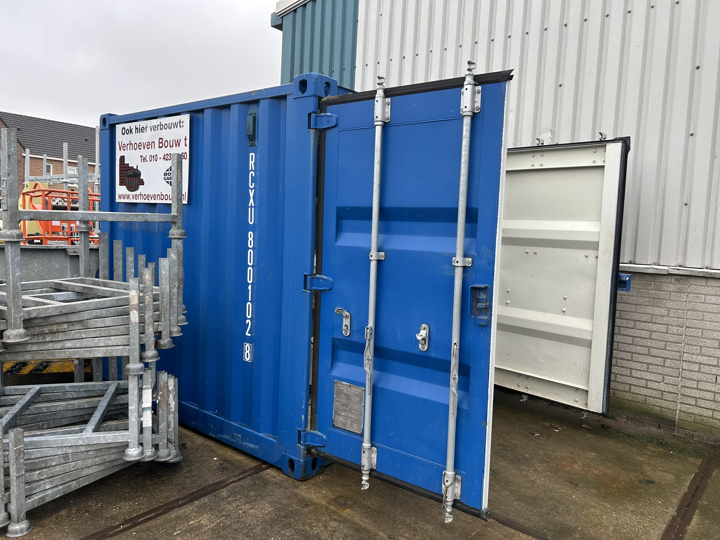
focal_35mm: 26
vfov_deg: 53.1
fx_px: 541
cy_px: 270
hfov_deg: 67.3
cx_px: 360
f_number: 1.5
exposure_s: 1/155
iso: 40
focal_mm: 5.7
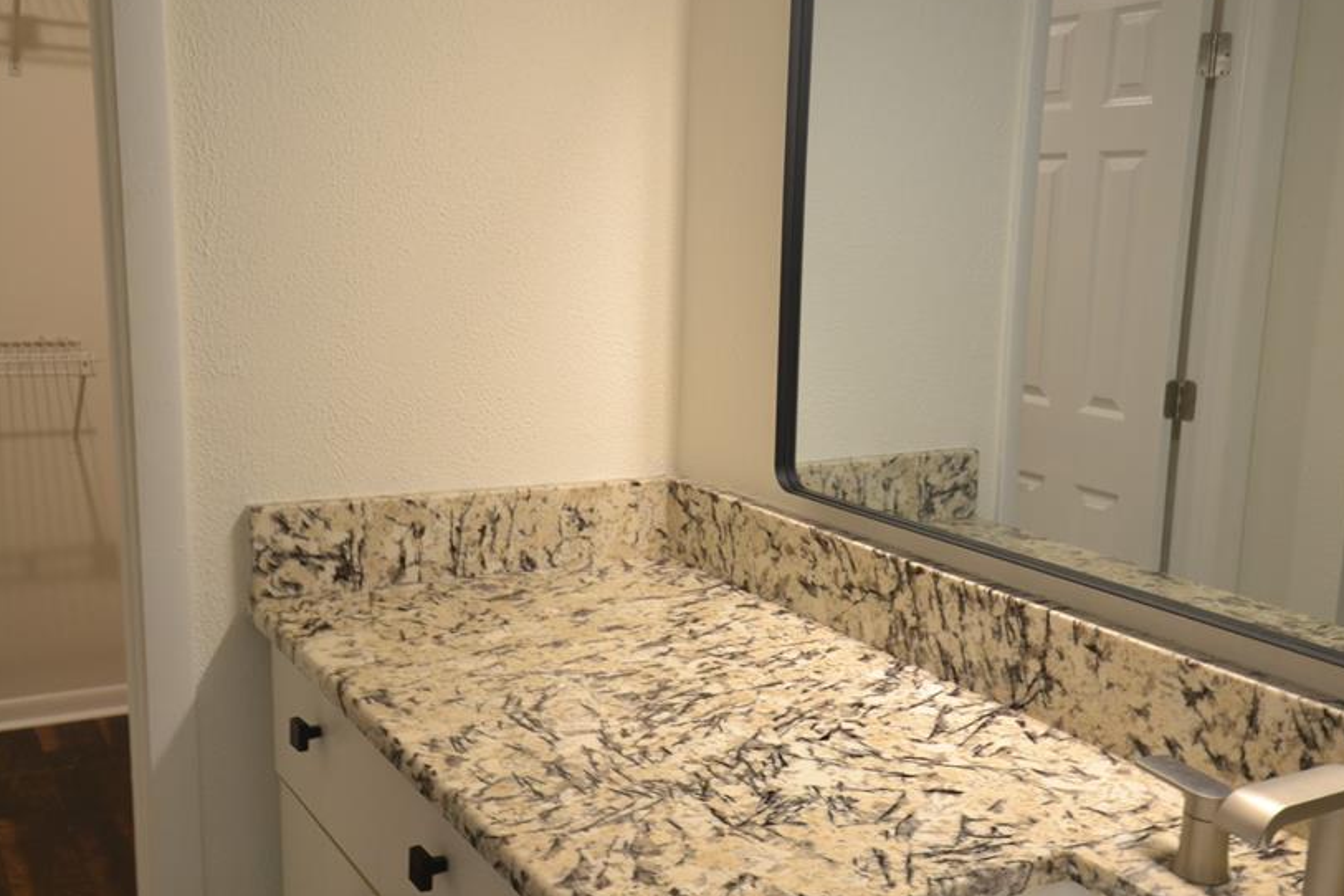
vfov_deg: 38.8
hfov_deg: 55.5
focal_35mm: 34
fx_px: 1269
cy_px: 514
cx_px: 782
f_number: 4.5
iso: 400
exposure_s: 1/25
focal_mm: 18
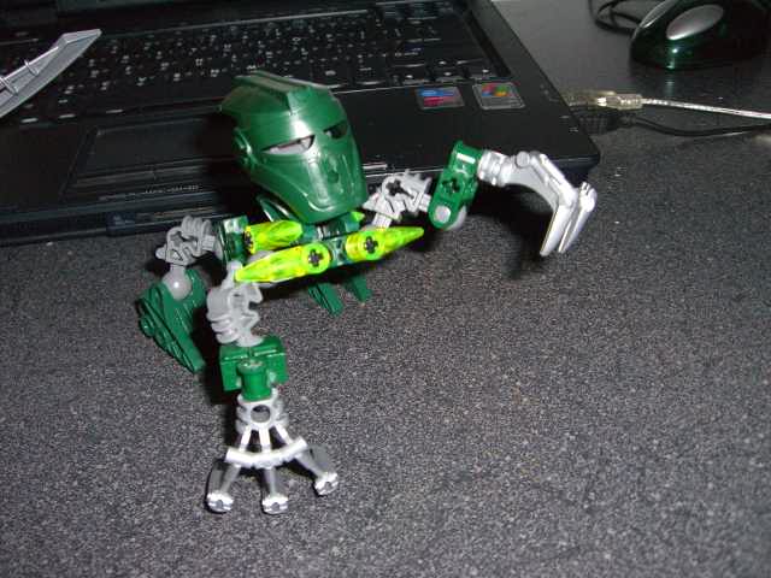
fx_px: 846
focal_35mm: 38
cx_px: 386
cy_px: 289
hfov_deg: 49.0
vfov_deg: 37.7
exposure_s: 1/60
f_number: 2.7
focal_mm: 6.2
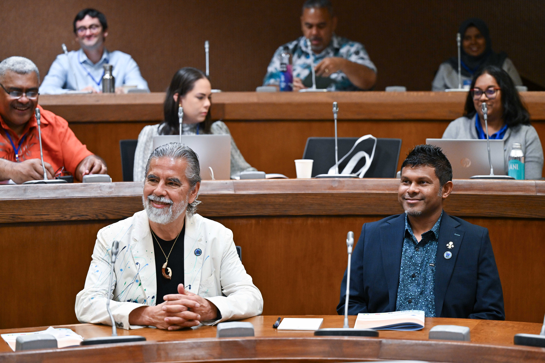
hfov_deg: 22.6
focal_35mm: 90
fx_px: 1362
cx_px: 272
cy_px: 182
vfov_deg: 15.2
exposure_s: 1/125
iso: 2000
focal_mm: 90
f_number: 2.8
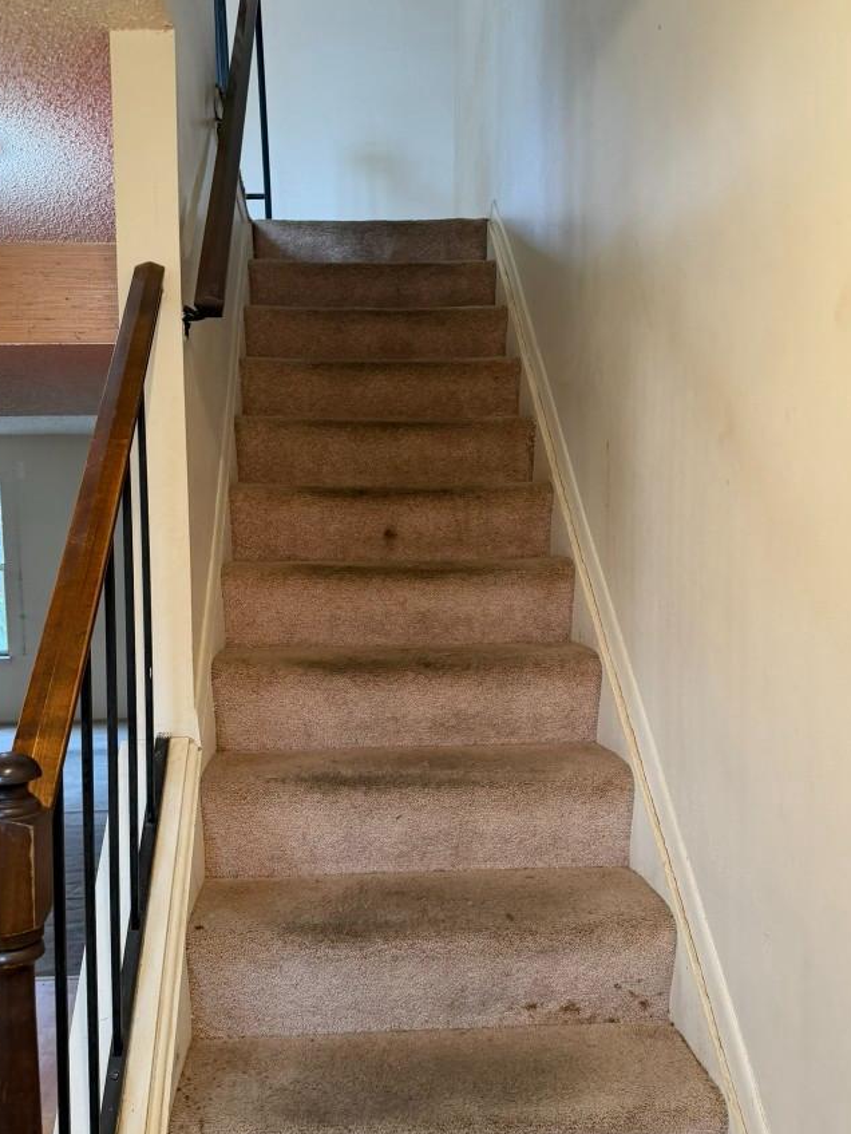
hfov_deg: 48.2
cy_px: 632
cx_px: 387
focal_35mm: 29
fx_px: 950
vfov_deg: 61.5
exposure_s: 1/60
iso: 200
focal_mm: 6.76
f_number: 1.78
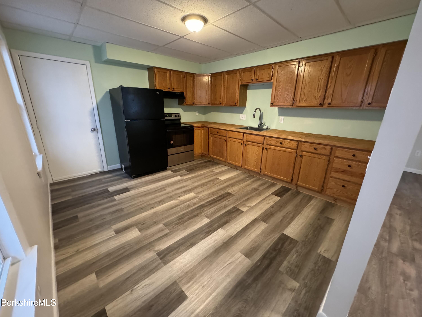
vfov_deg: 85.7
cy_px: 158
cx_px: 211
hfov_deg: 102.1
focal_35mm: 14
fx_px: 171
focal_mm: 2.22
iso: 1250
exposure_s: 1/60
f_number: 2.2
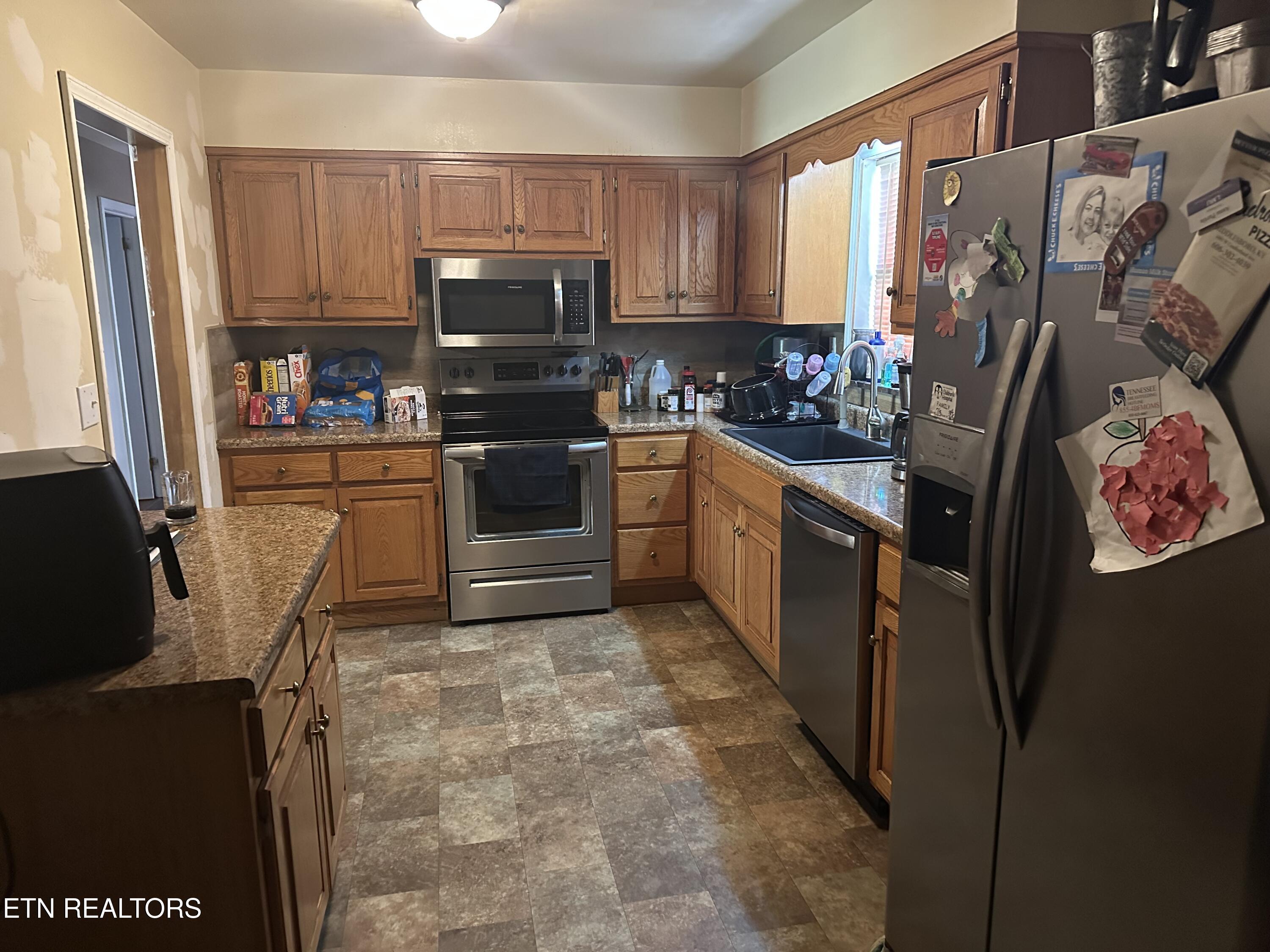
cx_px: 635
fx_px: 881
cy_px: 476
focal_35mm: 24
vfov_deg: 56.8
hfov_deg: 71.6
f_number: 1.78
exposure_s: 1/40
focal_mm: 6.86
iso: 1000
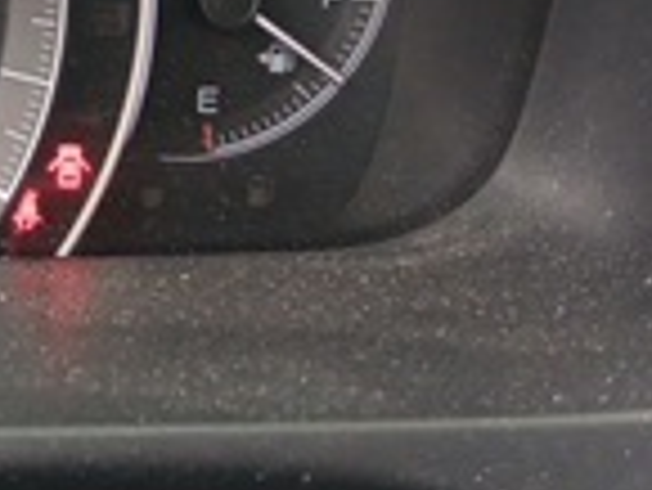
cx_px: -229
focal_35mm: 115
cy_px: -126
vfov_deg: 12.5
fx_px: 2168
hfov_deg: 16.1
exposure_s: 1/25
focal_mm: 3.98
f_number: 1.8
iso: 536
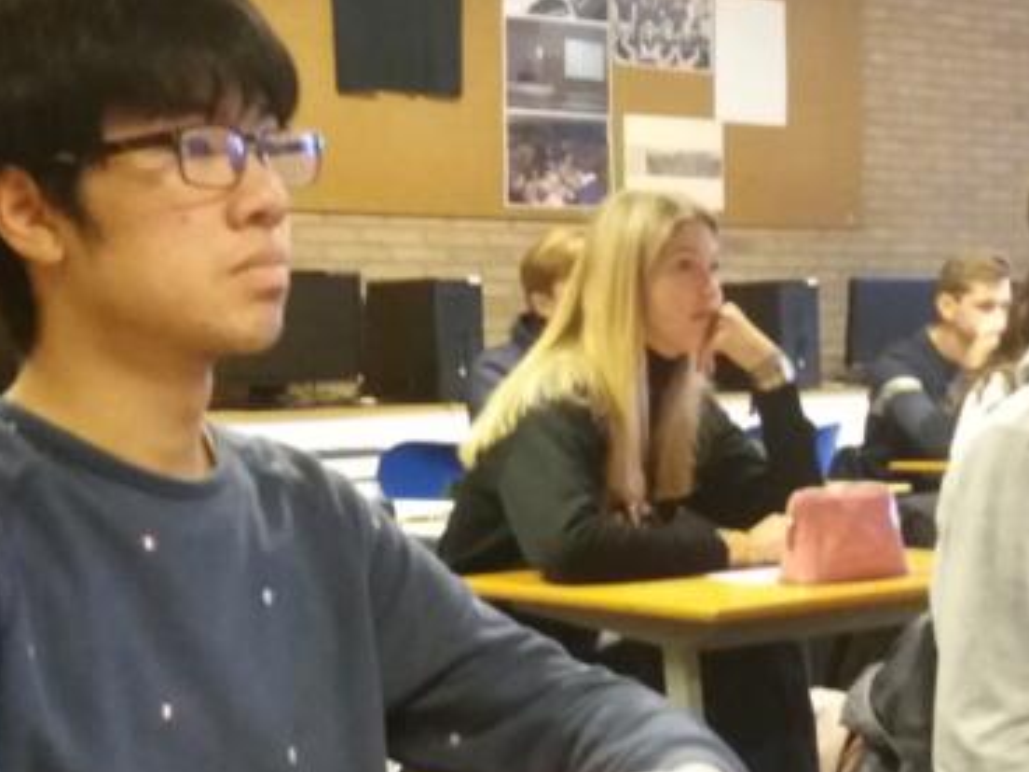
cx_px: 679
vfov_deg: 37.7
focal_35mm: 38
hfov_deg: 48.2
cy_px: 425
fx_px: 1130
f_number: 1.9
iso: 500
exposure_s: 1/17
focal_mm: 3.7
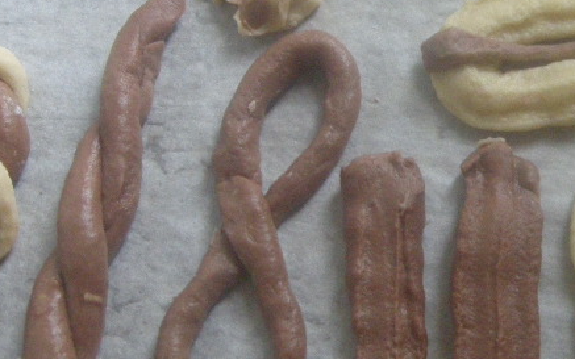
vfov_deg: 15.0
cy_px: 107
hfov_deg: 23.2
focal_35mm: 87
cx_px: 520
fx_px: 1363
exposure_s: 1/46.3
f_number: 2.7
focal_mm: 7.5
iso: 400
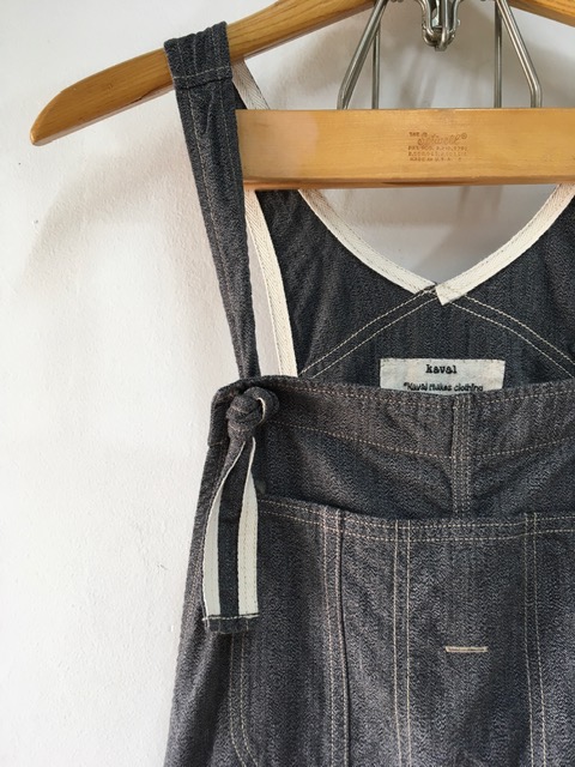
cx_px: 288
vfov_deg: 61.7
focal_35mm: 29
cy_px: 384
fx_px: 642
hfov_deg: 48.2
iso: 25
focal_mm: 4.15
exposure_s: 1/33
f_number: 2.2
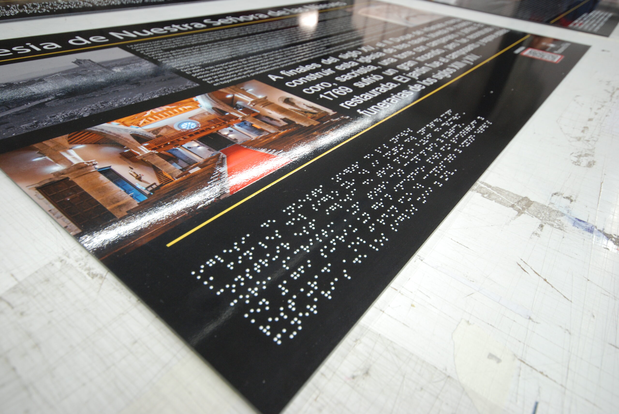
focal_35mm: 21
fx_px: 362
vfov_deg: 59.6
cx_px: 310
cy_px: 207
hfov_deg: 81.1
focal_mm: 14
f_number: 5
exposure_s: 1/25
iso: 400
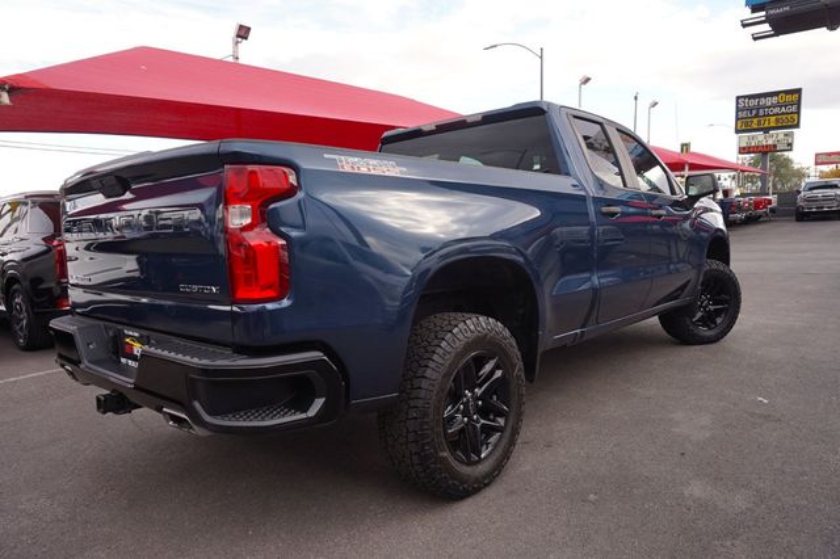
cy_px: 280
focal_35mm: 24
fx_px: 560
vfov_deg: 53.1
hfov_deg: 73.8
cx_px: 420
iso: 100
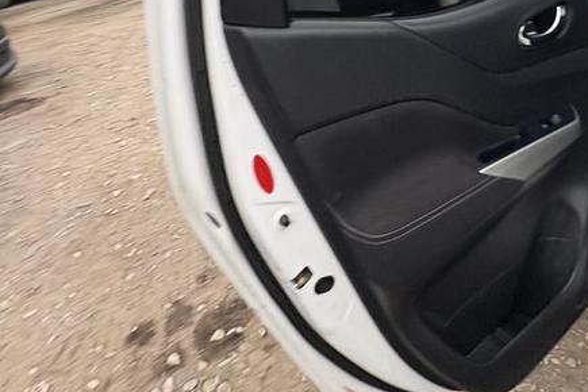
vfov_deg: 38.8
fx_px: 490
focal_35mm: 30
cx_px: 389
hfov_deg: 60.5
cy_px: 4
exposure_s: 1/99
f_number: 2.2
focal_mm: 2.22
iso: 200
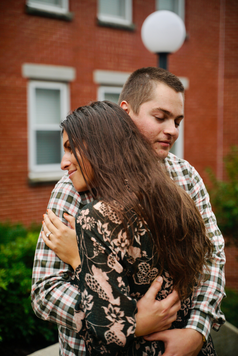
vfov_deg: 30.5
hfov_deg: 20.6
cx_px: 119
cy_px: 178
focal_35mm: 66
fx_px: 654
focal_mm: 66
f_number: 2.8
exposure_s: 1/160
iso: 125
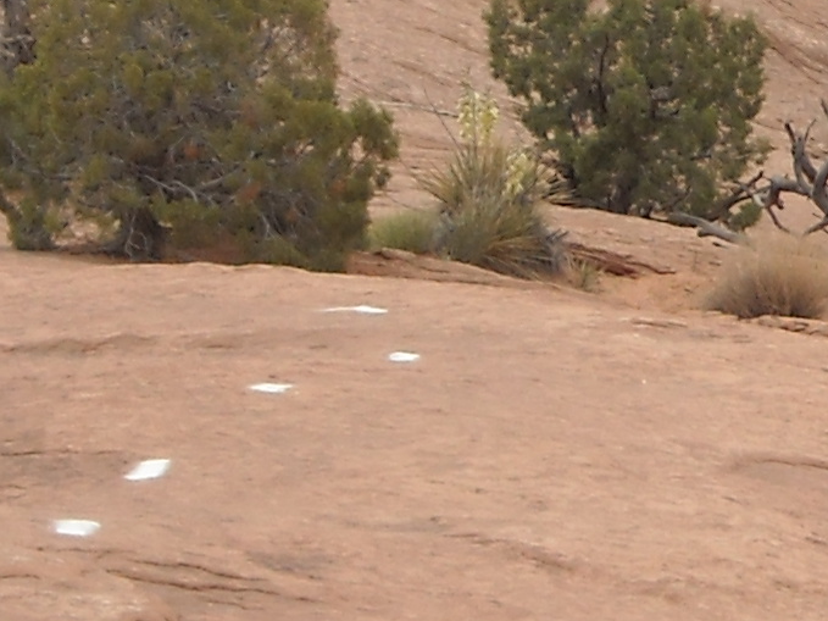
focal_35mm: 327
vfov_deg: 4.5
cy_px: -100
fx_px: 7820
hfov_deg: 6.0
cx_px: 927
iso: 64
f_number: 3.7
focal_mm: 11.02
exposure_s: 1/353
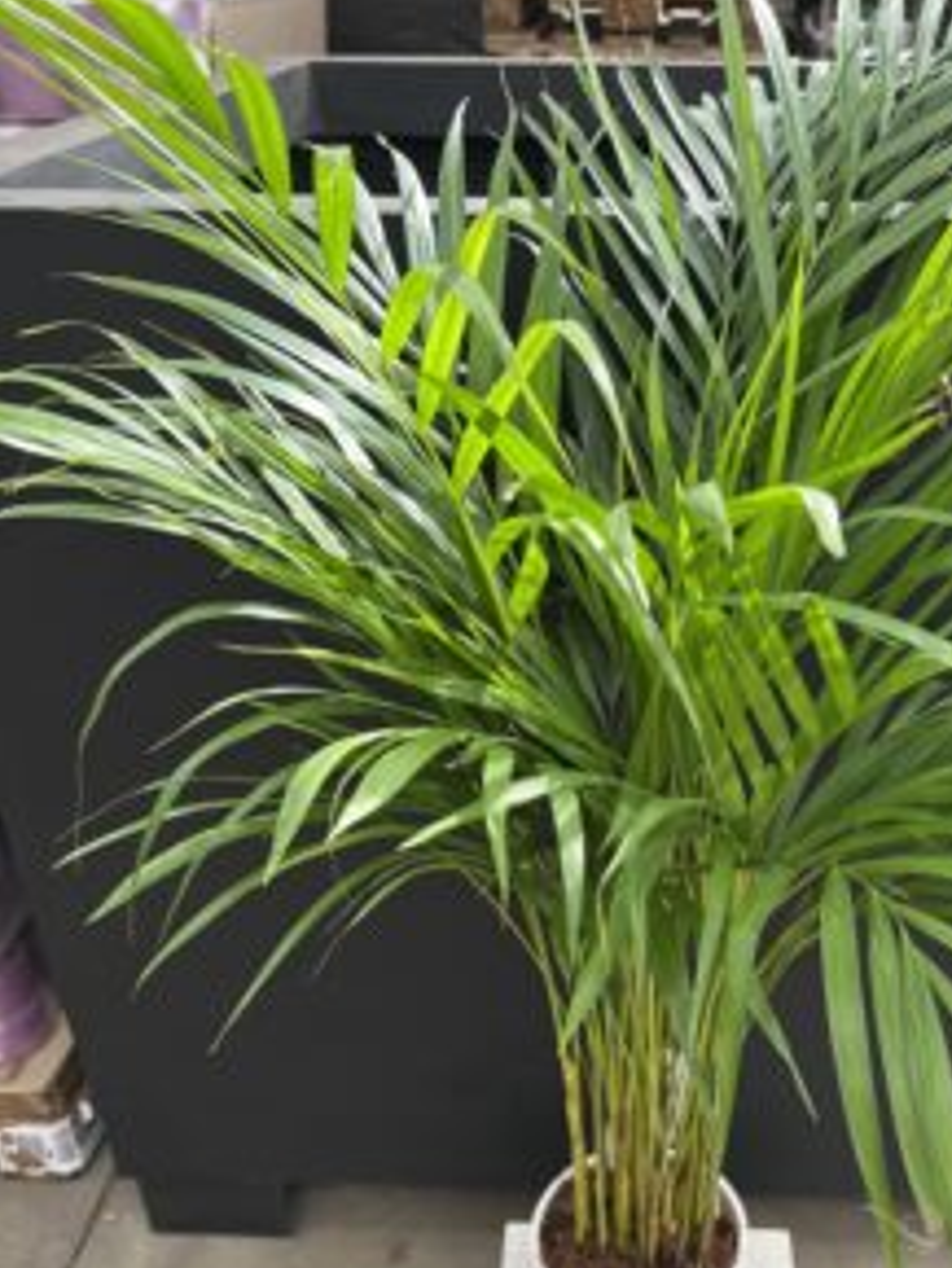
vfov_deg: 50.5
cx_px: 654
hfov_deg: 39.1
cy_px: 834
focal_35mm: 36
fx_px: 1319
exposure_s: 1/121
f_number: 1.5
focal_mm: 5.7
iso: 100
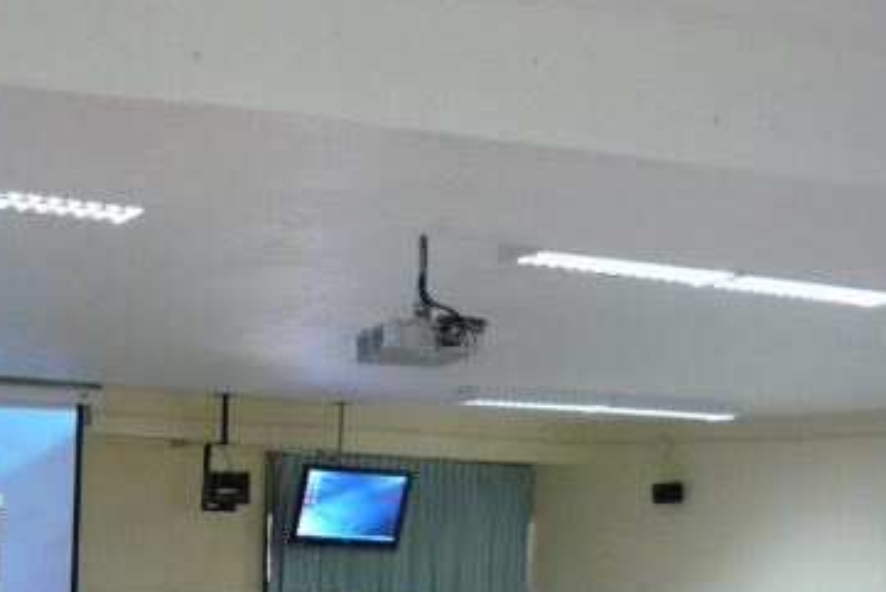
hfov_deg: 24.9
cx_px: -71
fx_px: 1871
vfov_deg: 17.7
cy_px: 533
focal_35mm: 76
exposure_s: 1/30
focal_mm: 5.5
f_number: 2.8
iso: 400
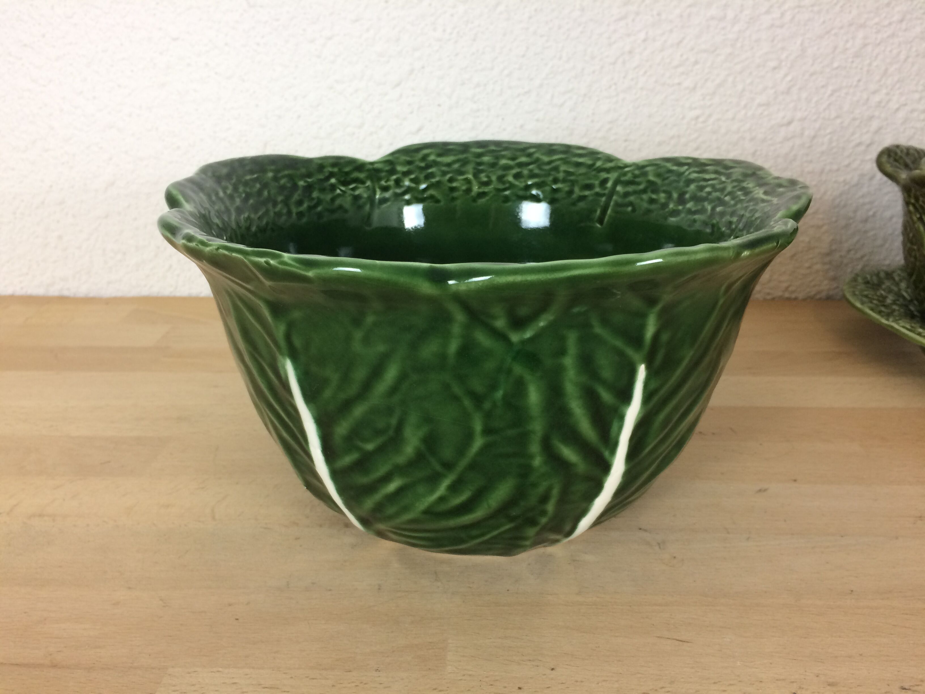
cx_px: 462
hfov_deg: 61.7
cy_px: 347
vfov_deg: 48.2
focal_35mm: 29
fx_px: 775
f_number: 2.2
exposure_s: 1/33
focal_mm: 4.15
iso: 50
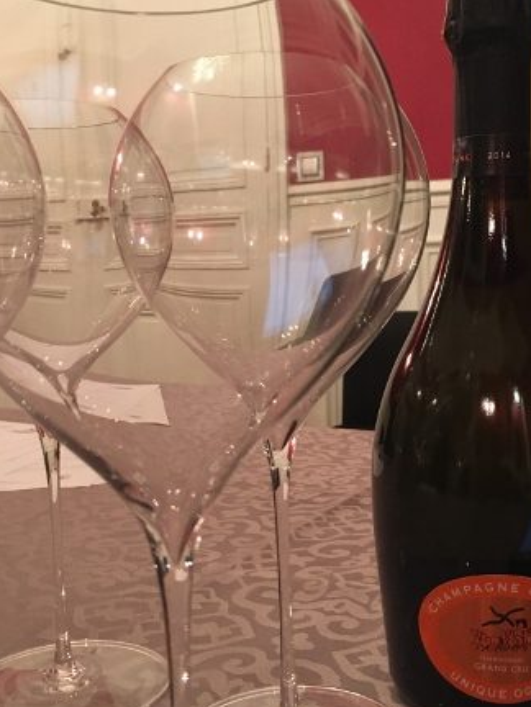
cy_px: 390
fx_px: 879
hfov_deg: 33.5
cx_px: 308
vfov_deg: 43.8
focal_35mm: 43
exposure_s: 1/25
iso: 200
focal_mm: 4.15
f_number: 2.2
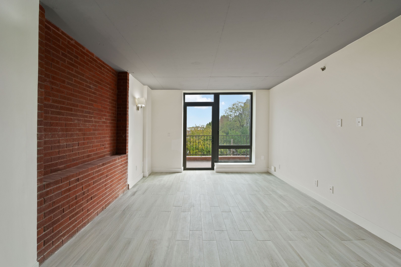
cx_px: 200
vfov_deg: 85.4
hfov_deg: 108.3
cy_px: 134
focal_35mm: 13
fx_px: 145
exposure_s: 1/30
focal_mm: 13
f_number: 8
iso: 400
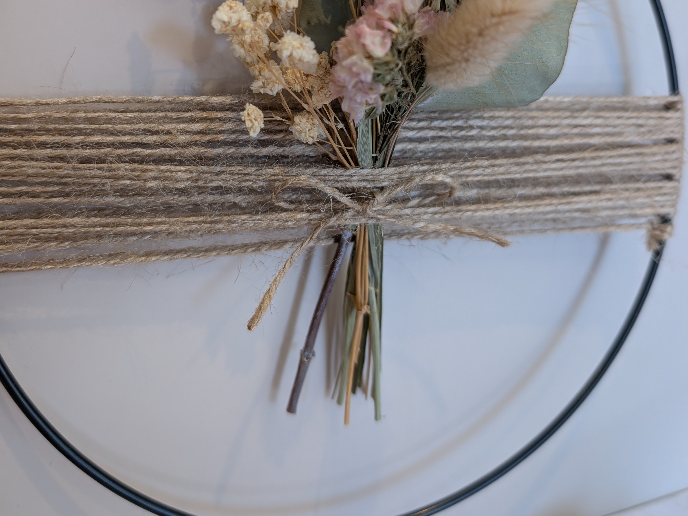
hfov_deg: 56.8
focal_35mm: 32
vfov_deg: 42.7
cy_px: 124
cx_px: 344
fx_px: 636
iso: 80
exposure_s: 1/70
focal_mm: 6.9
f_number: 1.68
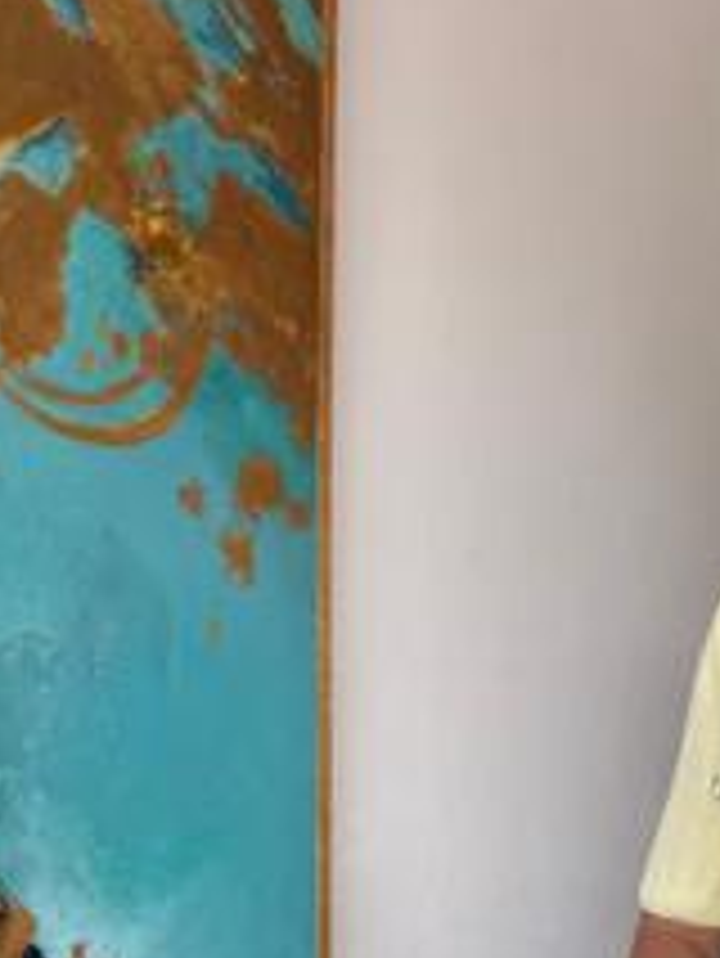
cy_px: 1043
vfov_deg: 26.4
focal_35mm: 68
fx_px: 1884
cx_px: 826
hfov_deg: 20.5
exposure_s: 1/390
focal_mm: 6.76
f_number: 1.78
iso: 80
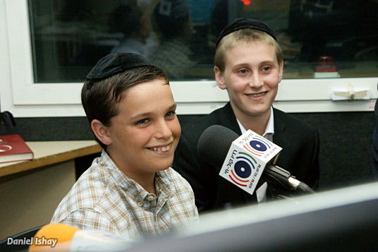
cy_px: 126
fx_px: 787
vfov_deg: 18.2
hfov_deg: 27.0
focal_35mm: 75
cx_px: 189
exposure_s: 1/80
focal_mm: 50
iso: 400
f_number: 5
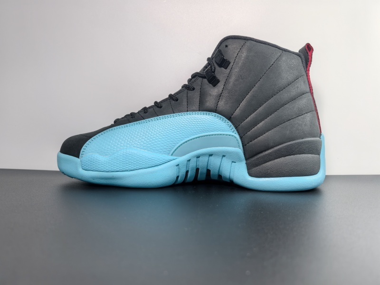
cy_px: 142
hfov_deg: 65.3
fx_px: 296
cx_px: 190
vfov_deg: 51.4
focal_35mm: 27
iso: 64
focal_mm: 6.98
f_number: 2
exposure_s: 1/120
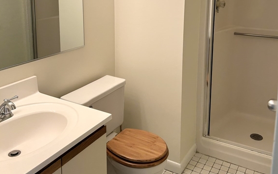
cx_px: 139
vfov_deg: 33.3
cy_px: 29
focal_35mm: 37
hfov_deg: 52.7
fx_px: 280
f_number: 1.5
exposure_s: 1/120
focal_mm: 5.7
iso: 50
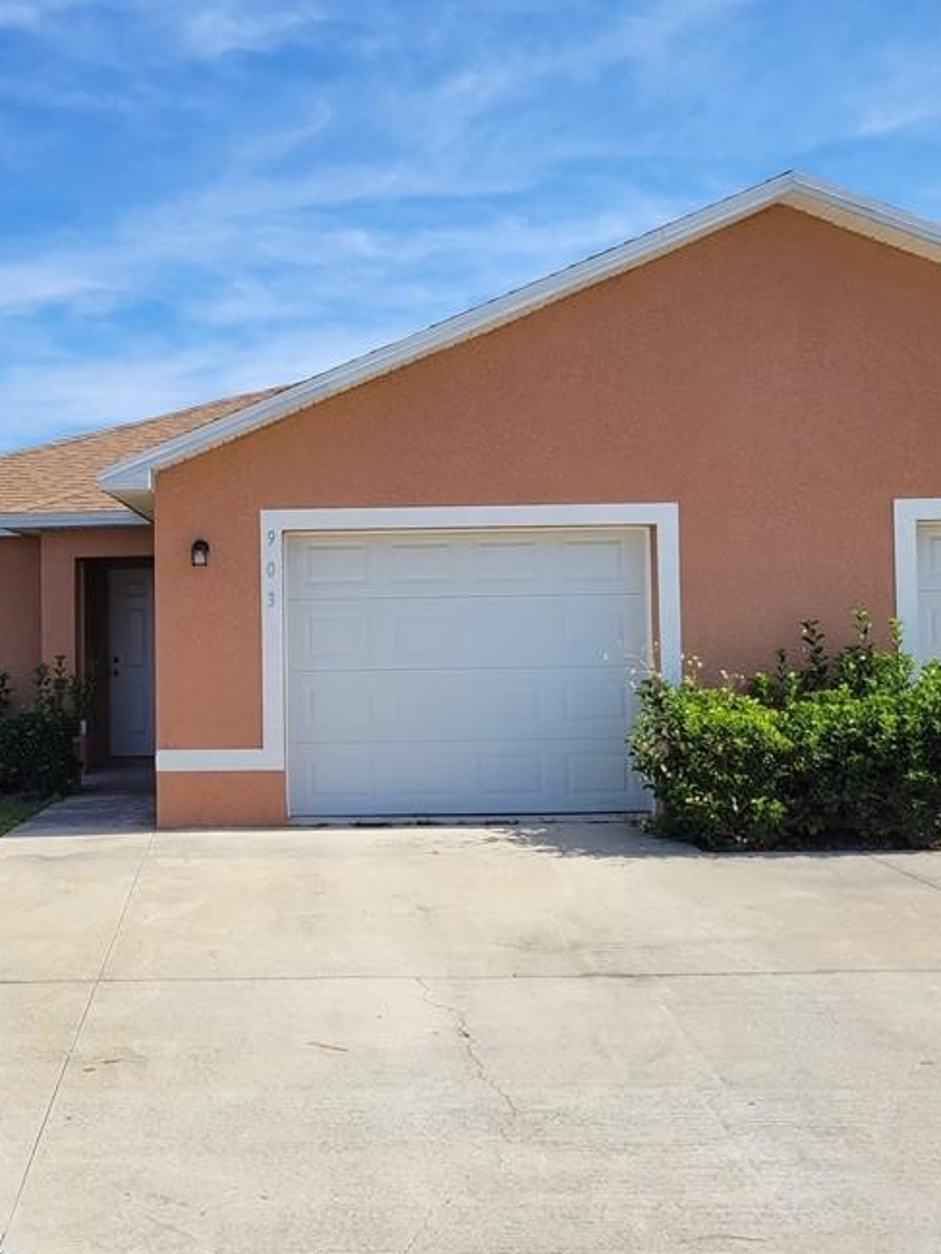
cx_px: 253
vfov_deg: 45.7
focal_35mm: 41
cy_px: 585
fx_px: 1486
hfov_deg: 34.5
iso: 40
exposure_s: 1/2843
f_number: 1.8
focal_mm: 5.4
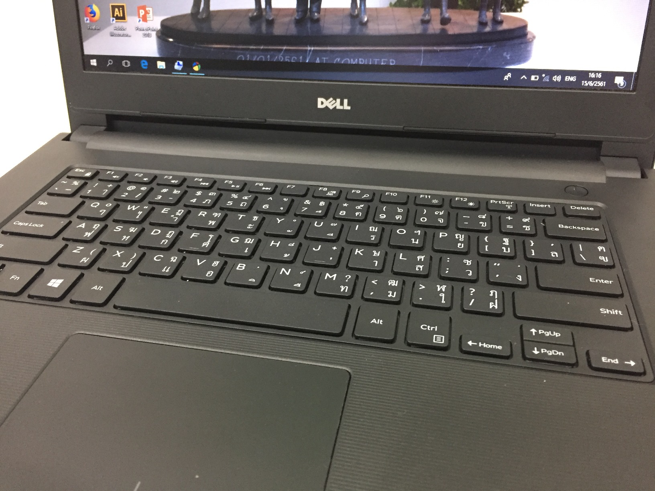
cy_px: 246
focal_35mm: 29
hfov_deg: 61.7
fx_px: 549
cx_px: 328
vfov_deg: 48.2
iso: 250
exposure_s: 1/20
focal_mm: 4.15
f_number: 2.2
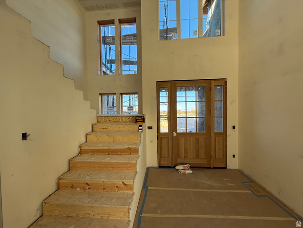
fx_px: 123
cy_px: 114
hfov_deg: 102.1
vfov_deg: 85.7
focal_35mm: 14
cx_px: 152
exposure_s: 1/173
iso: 64
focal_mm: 2.22
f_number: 2.2
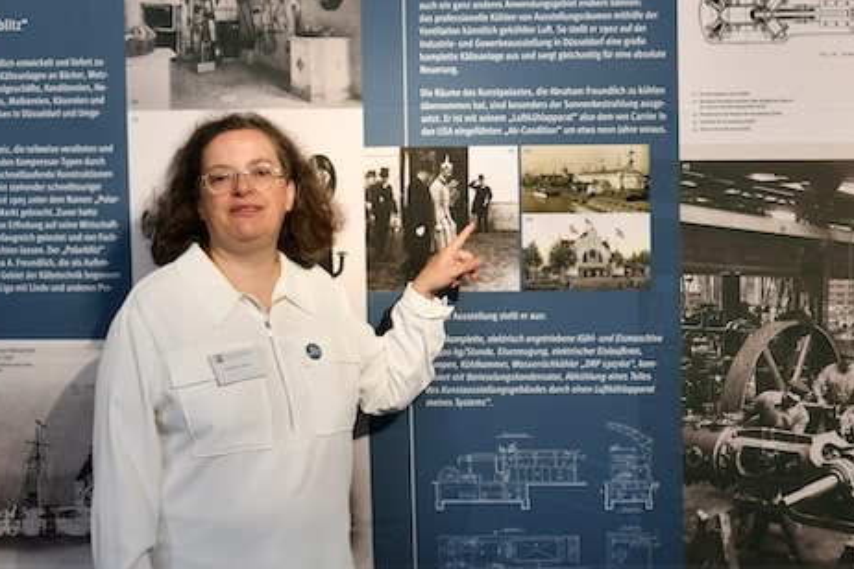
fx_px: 1684
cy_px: 272
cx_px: 715
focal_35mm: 71
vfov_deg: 19.2
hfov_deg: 27.7
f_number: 2.8
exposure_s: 1/100
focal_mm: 32
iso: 320
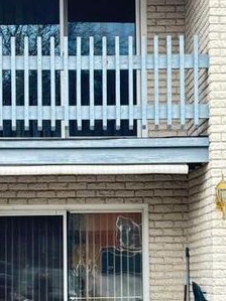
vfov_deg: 16.9
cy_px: 202
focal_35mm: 116
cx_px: 86
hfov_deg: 12.8
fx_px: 1011
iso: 50
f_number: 1.6
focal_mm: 5.96
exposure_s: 1/78
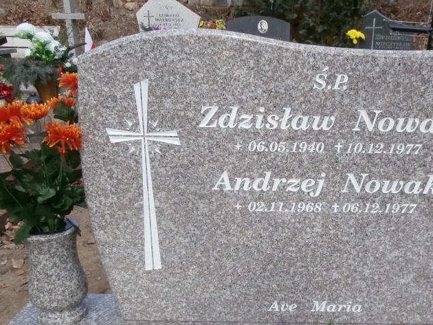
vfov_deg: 36.7
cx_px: 284
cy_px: 195
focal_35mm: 39
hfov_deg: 47.2
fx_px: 488
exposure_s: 1/60
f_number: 7.9
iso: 100
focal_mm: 4.2
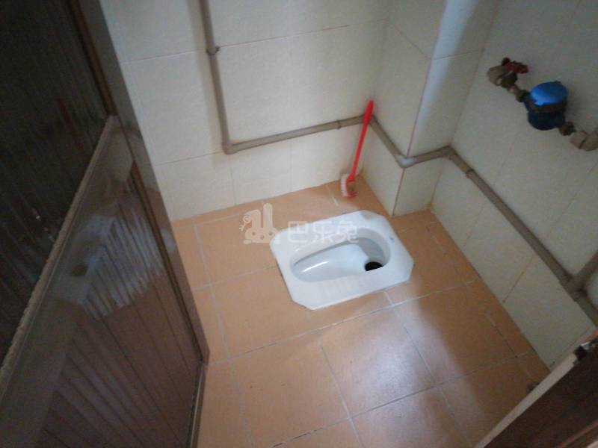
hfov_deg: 67.3
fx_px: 449
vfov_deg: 53.1
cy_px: 224
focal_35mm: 26
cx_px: 299
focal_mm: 5.3
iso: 1600
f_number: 1.8
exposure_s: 1/14.3
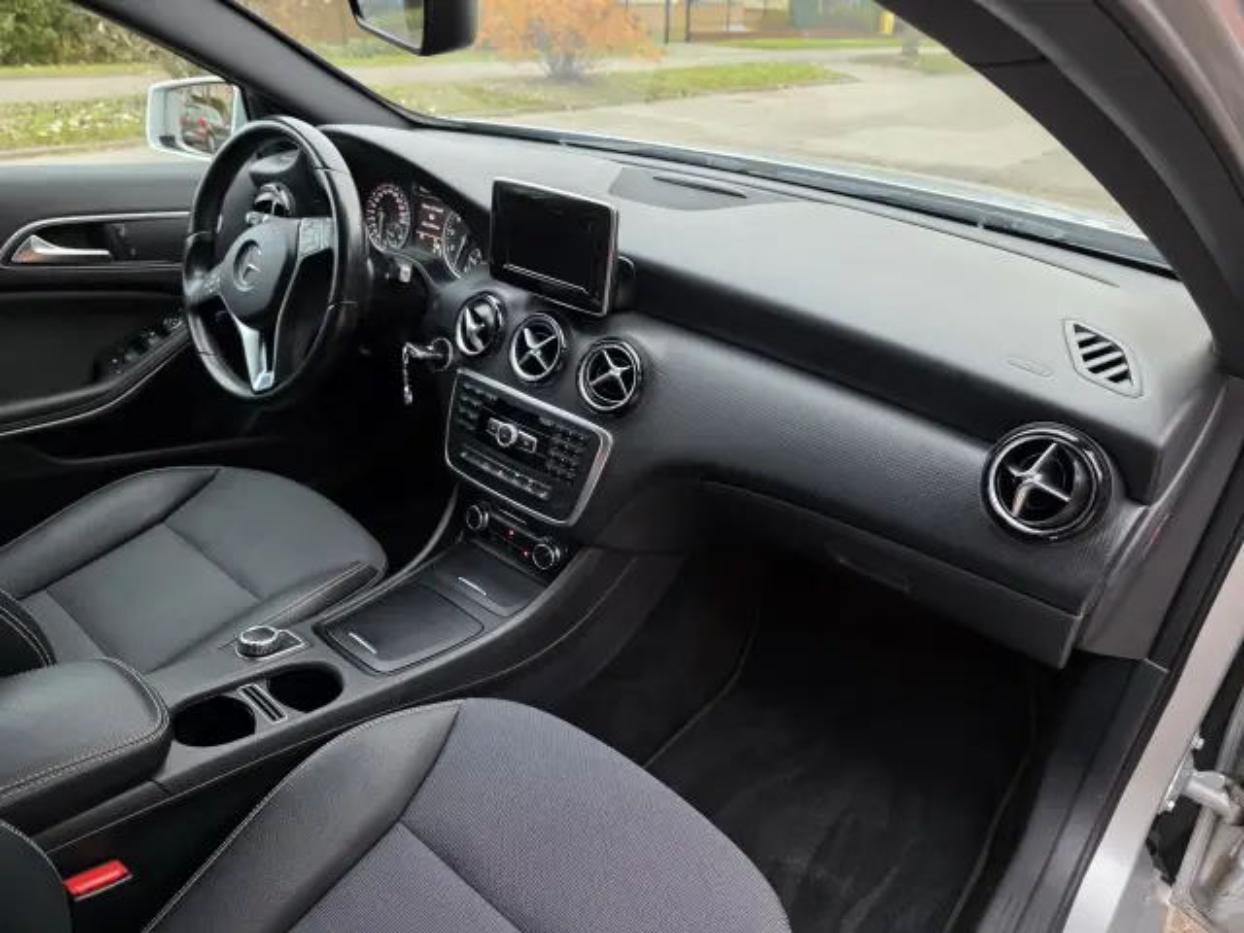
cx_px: 622
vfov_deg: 58.9
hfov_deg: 73.9
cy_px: 466
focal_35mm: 23
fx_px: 827
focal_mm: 6.3
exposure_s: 1/100
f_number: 1.7
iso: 640
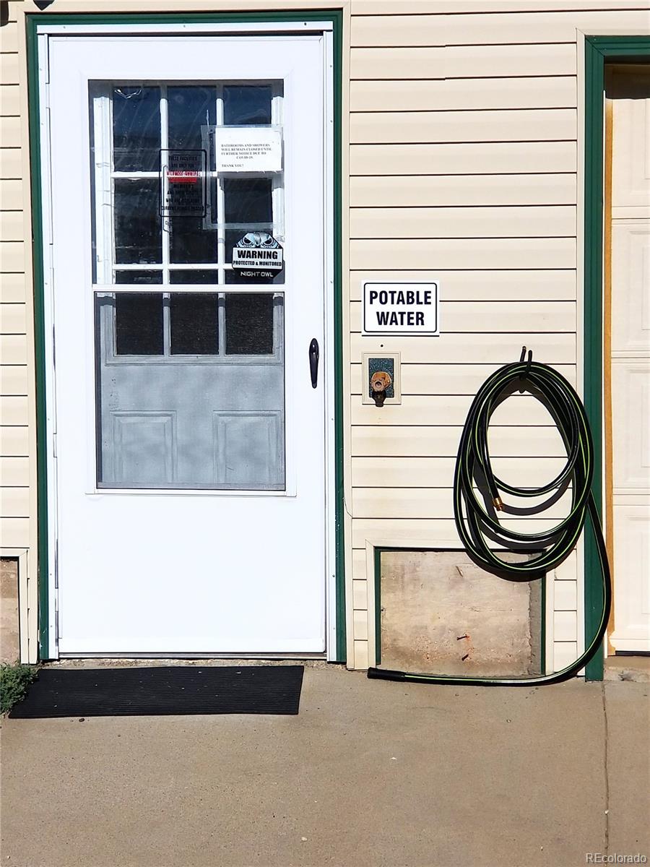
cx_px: 325
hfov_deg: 28.0
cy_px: 434
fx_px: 1302
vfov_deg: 36.8
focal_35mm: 52
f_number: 2.4
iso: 25
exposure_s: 1/3049
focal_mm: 6
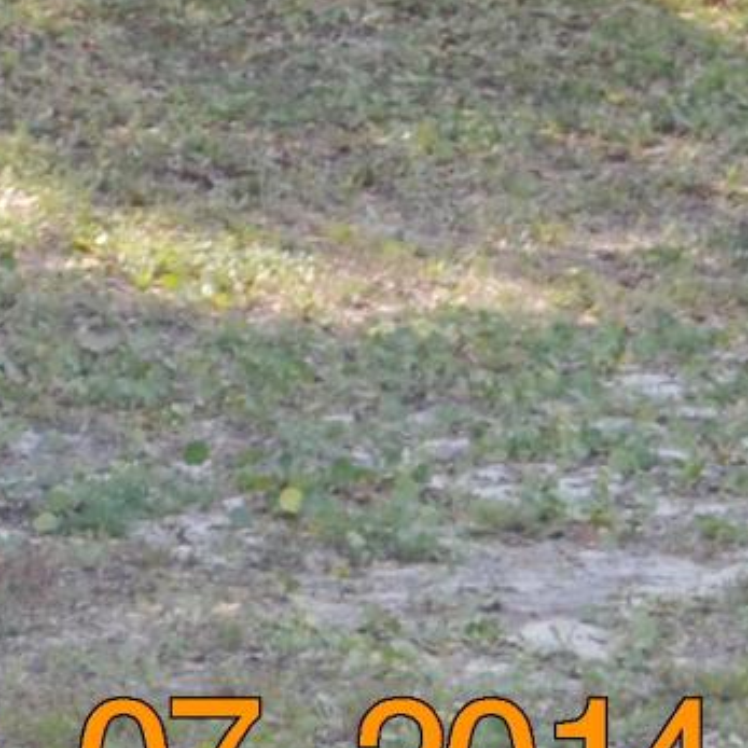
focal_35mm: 330
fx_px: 8068
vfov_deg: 5.1
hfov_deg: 4.9
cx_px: -1901
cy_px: -1049
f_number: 7.1
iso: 200
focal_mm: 30
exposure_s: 1/200
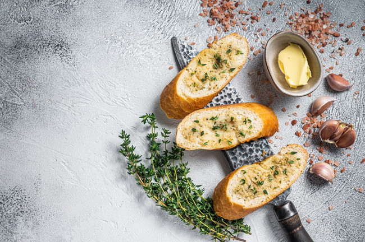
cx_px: 182
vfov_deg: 26.9
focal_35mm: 50
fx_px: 506
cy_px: 121
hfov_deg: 39.6
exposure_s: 1/125
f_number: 10
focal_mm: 50
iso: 200
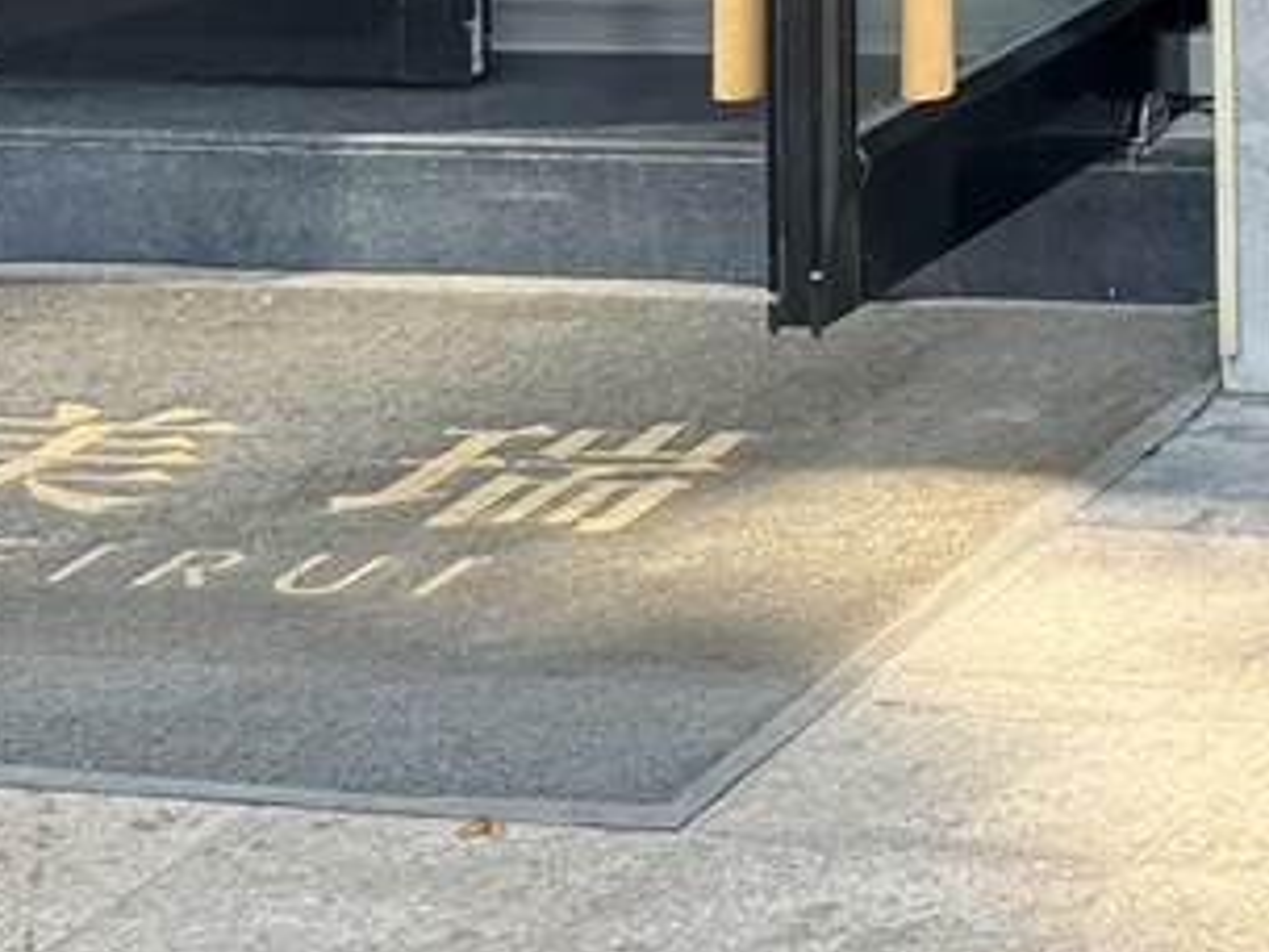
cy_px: -1921
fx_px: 5792
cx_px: 2008
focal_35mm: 158
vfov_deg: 8.0
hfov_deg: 11.8
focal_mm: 6.76
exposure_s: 1/442
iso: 80
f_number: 1.78
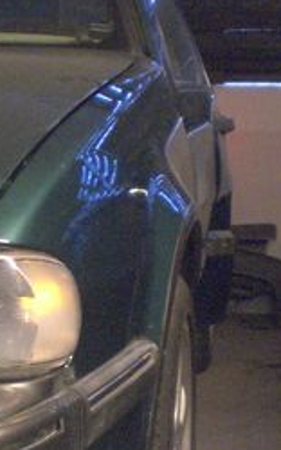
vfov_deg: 20.1
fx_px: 1264
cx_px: -128
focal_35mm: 103
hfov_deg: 12.2
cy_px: 326
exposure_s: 1/20
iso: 800
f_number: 3.1
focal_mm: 6.3
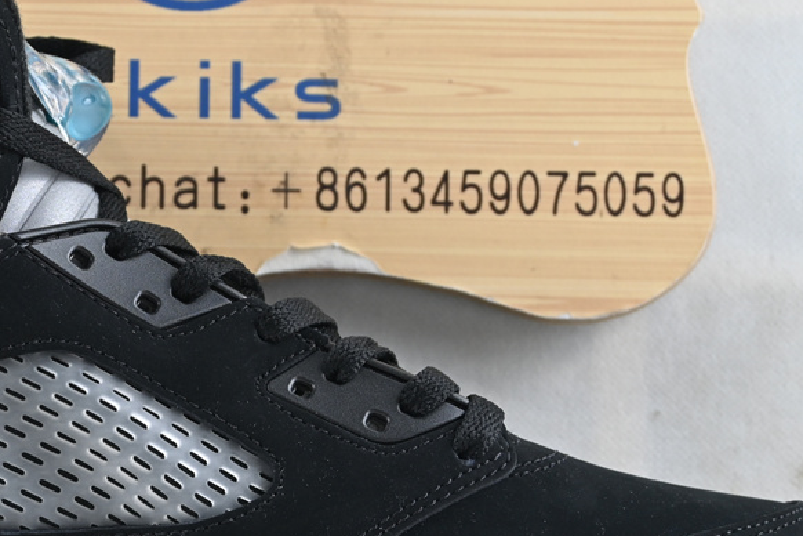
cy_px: 434
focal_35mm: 101
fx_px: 2243
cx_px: 177
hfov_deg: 20.1
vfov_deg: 13.5
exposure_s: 1/50
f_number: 5
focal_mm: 32.5
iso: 200
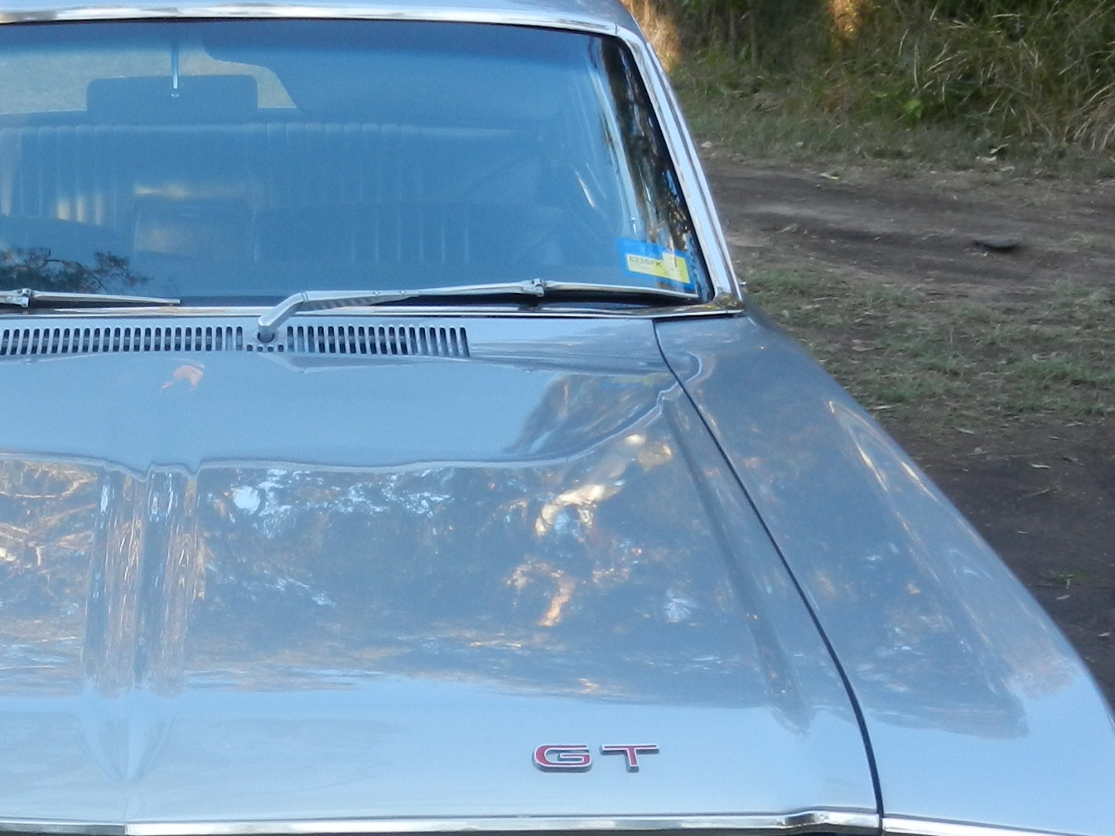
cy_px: 609
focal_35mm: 80
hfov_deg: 23.8
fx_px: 2577
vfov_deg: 18.3
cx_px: 142
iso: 160
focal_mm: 5.9
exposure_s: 1/100
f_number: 3.8
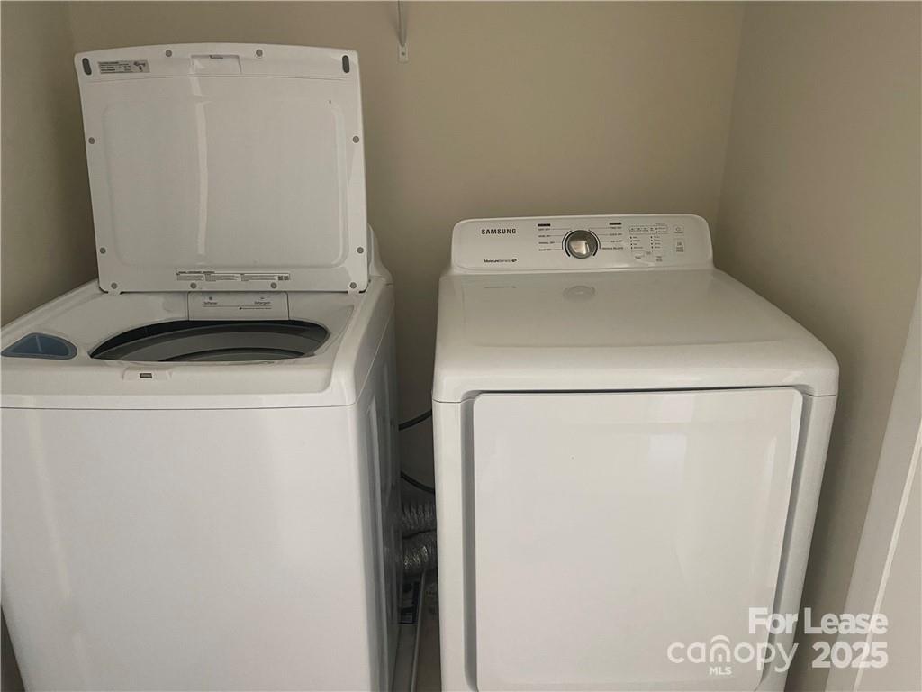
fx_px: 693
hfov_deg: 67.3
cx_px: 461
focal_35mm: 26
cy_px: 346
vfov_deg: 53.1
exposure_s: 1/41
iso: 500
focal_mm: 5.1
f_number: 1.6
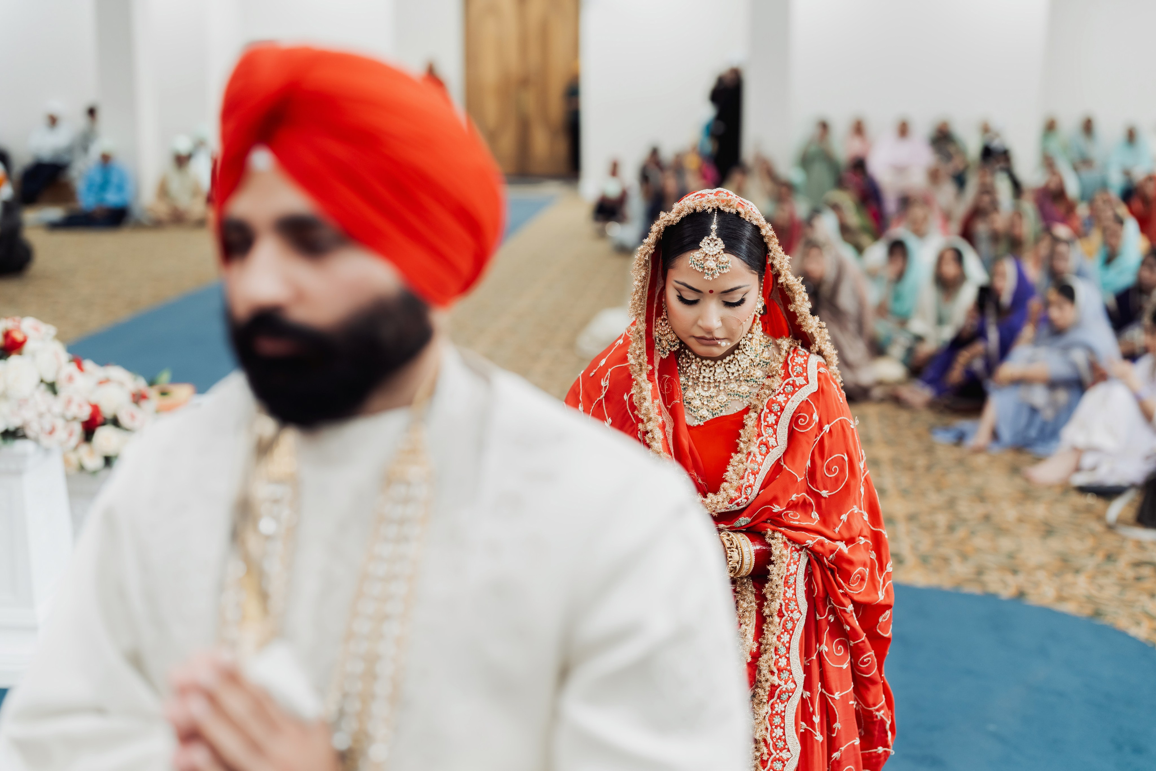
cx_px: 578
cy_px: 386
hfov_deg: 39.6
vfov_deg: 27.0
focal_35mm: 50
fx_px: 1606
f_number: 1.8
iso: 250
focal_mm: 50
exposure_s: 1/200
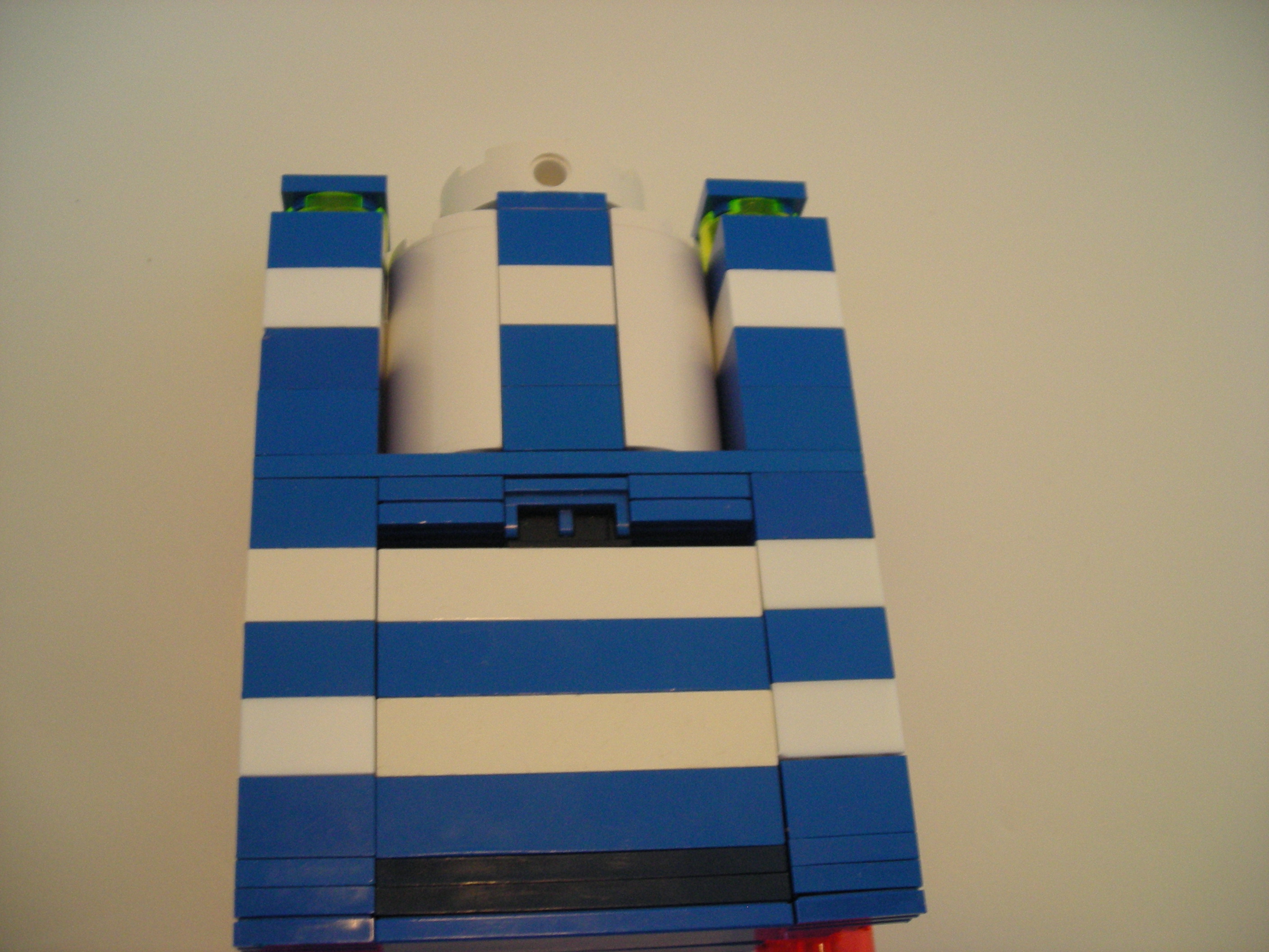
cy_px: 476
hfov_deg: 49.0
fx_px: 1393
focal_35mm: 38
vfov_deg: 37.7
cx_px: 634
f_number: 3.2
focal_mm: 6.3
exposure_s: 1/18.3
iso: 200
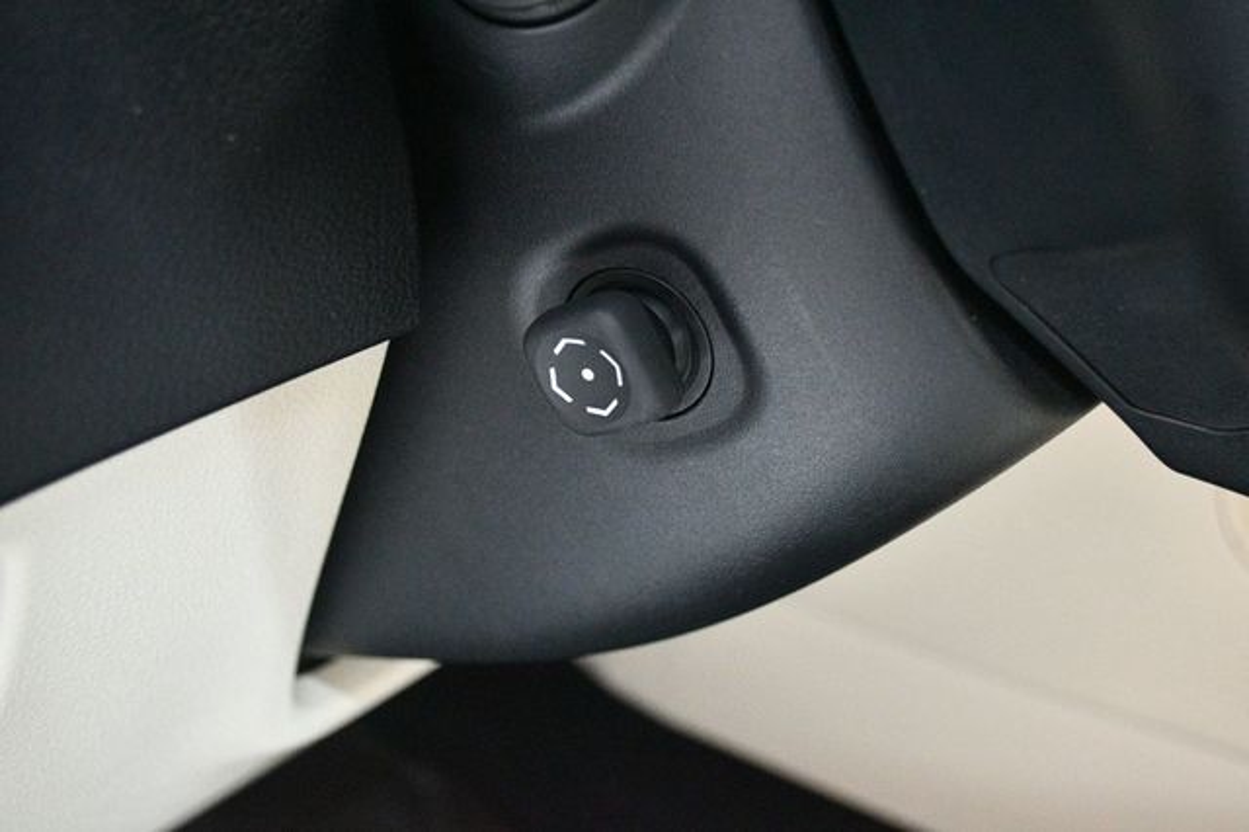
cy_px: 416
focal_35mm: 48
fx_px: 1664
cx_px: 624
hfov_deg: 41.1
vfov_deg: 28.0
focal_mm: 32
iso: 9000
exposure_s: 1/60
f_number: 4.8
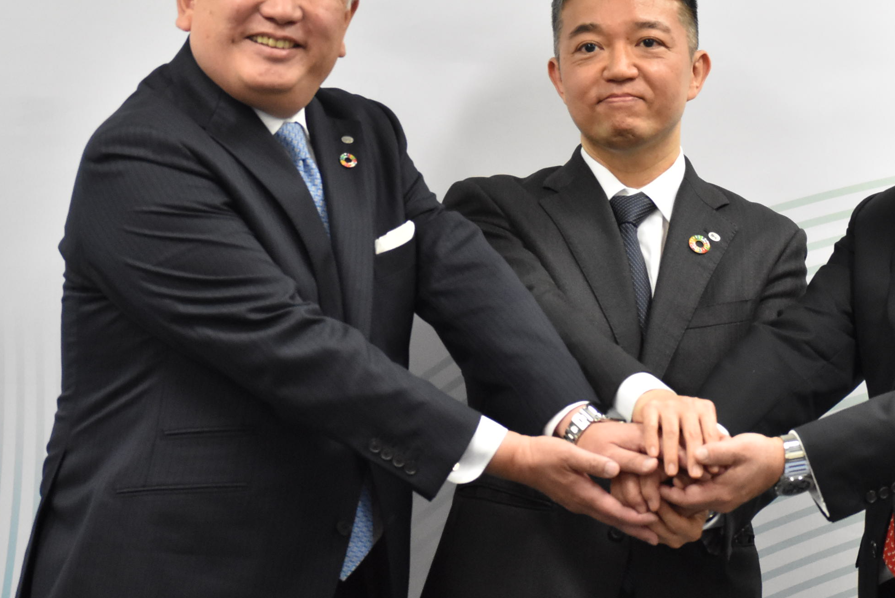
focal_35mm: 233
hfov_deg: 8.8
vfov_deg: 5.9
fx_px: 5796
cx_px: 573
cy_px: 200
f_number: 4.8
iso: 2500
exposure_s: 1/125
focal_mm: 102
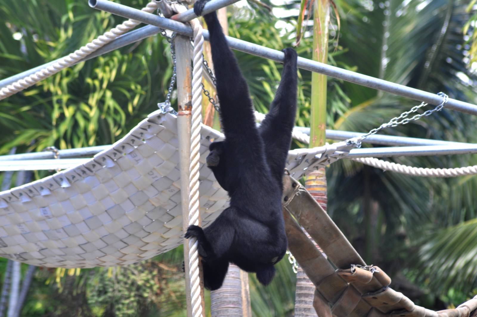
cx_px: 238
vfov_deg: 3.4
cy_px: 158
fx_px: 5360
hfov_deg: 5.1
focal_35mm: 405
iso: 200
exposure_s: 1/125
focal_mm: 270
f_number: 8
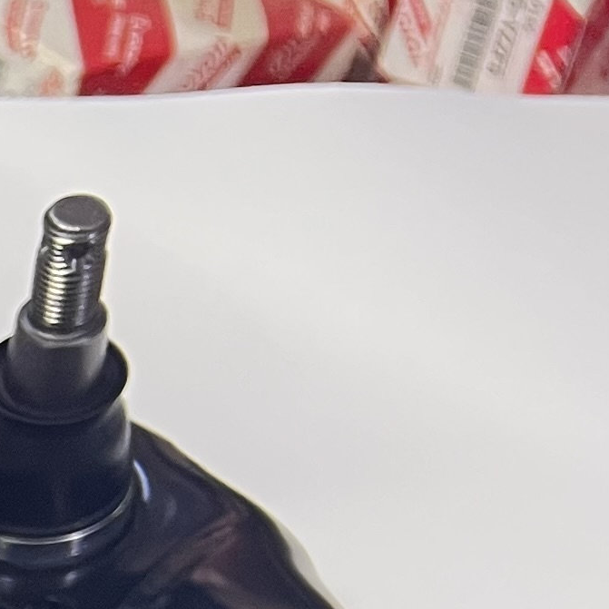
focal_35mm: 138
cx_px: -1085
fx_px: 2747
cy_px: 1328
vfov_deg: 11.1
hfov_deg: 10.1
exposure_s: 1/50
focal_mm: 5.7
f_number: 1.5
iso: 100
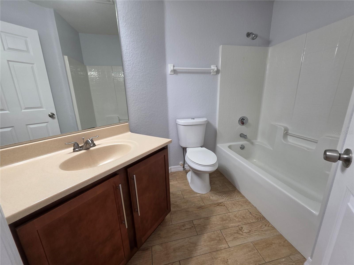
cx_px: 177
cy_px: 132
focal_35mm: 13
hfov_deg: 106.2
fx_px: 133
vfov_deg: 89.9
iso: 80
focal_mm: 2.2
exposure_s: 1/30
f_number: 1.9
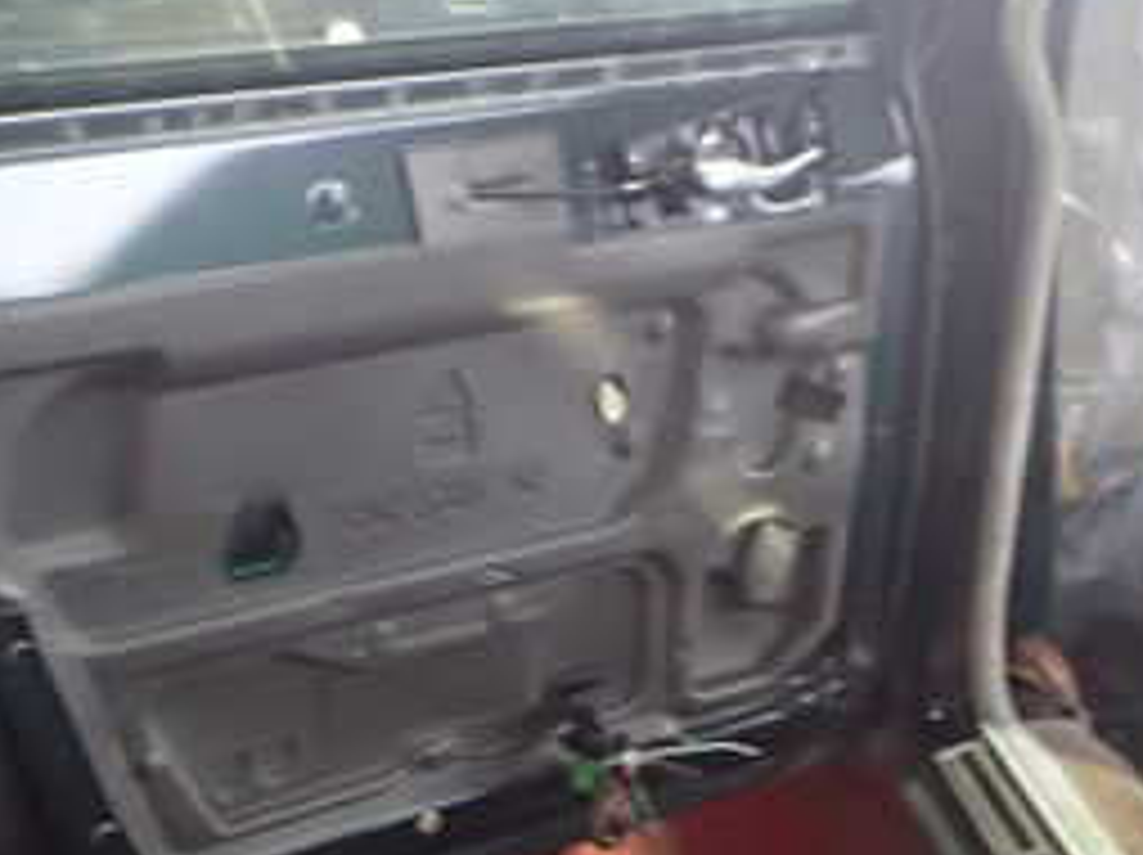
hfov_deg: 27.3
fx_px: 2342
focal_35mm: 71
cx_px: 396
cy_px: 86
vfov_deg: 20.3
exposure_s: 1/30
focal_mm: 5.4
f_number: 2.3
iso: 400
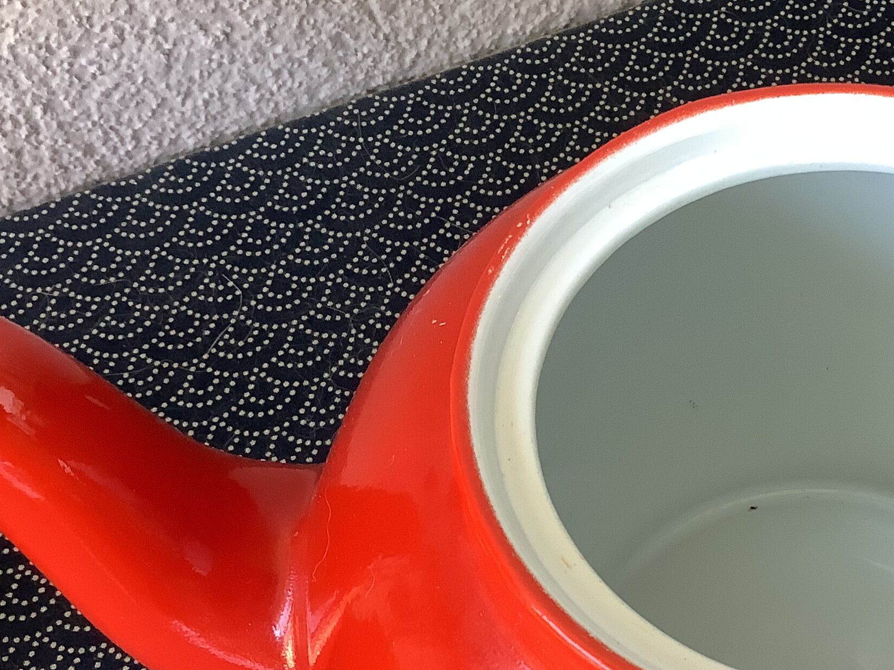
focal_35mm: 61
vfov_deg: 23.9
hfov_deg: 30.4
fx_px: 1575
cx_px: 787
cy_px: 435
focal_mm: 3.3
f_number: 2.4
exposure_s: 1/60
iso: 125
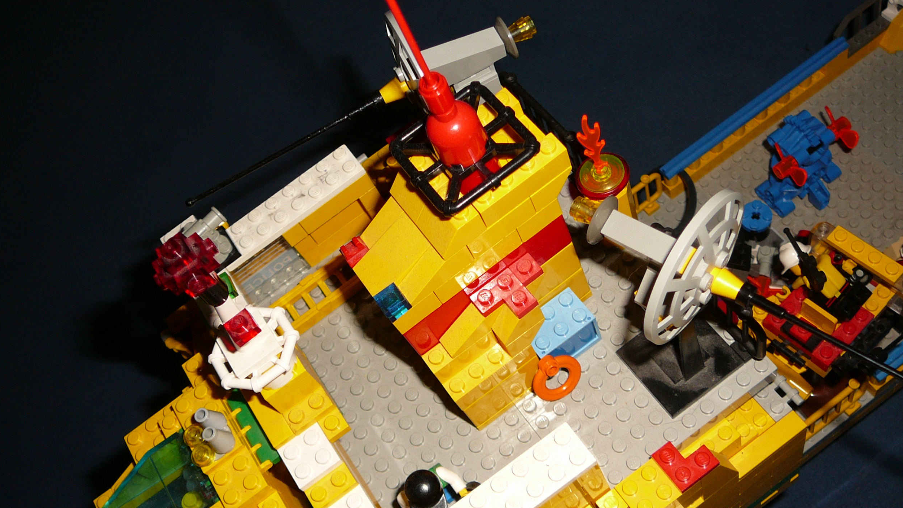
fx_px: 934
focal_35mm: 39
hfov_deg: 51.6
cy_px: 299
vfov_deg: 30.4
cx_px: 448
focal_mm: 5.2
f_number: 2.8
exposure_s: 1/30
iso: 80
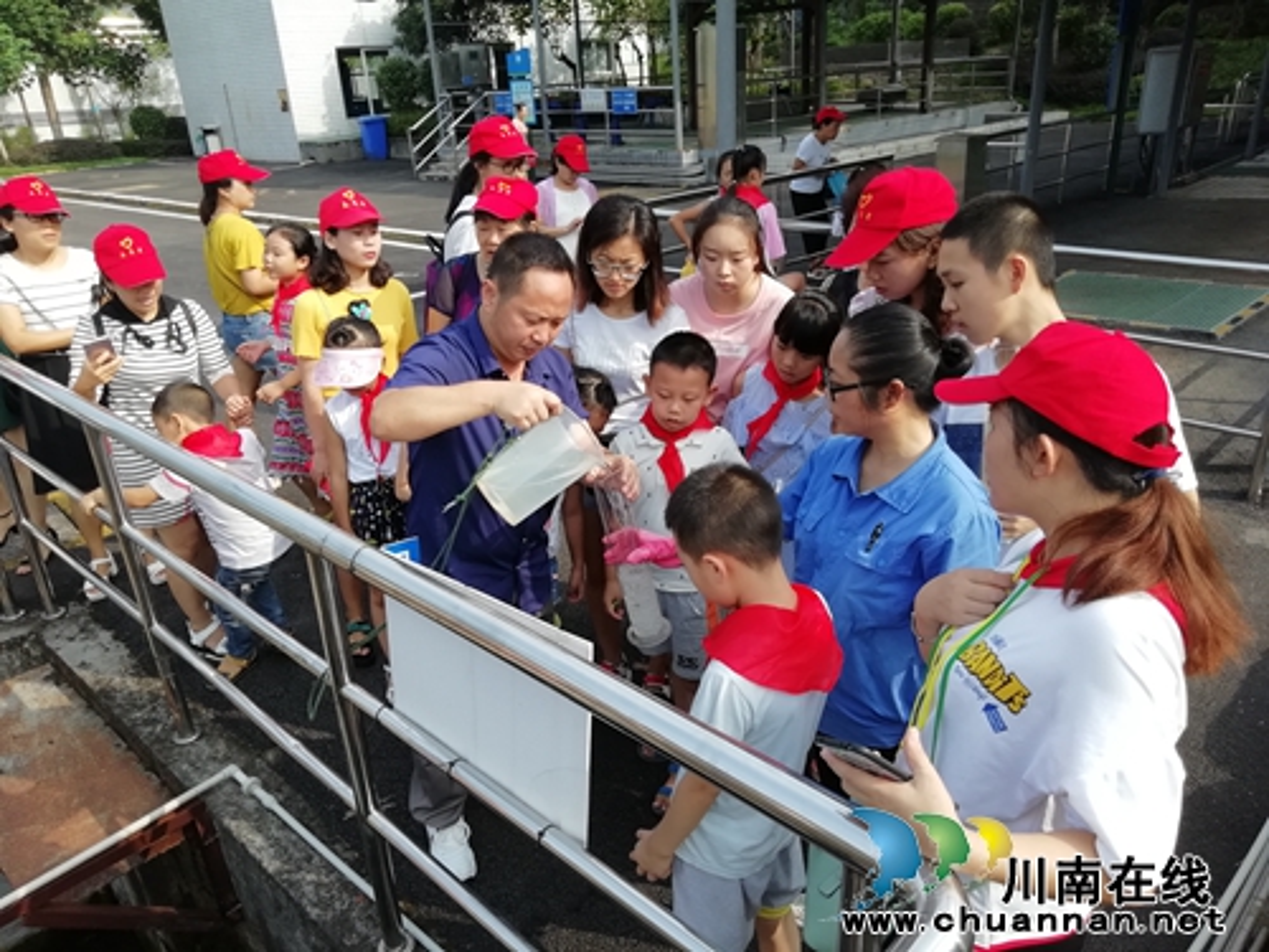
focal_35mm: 26
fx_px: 953
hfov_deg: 67.3
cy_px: 476
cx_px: 634
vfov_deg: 53.1
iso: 50
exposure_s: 1/549
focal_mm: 3.46
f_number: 2.2
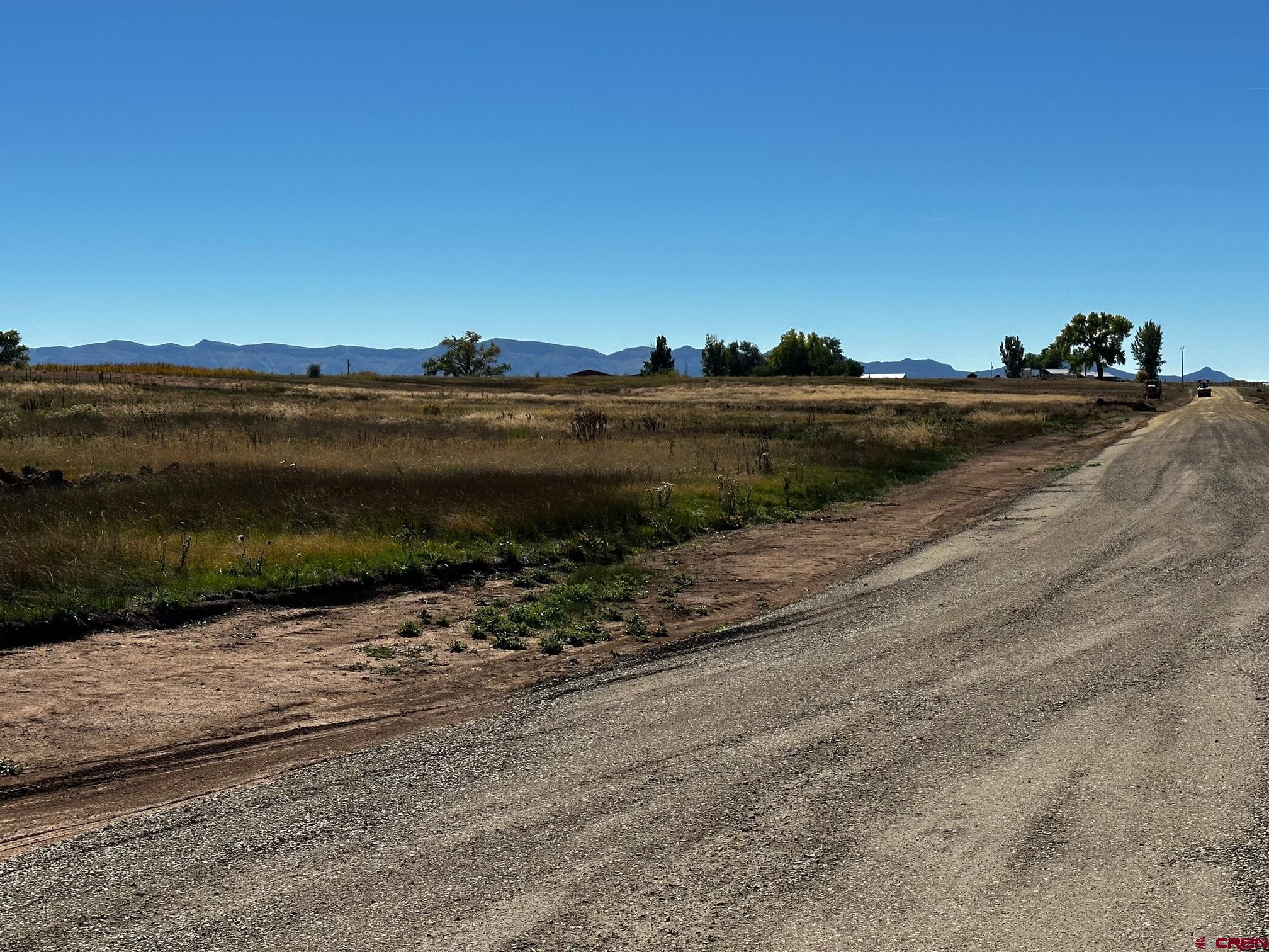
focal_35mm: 48
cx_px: 634
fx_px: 1760
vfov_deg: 30.3
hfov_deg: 39.7
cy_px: 476
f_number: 1.78
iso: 64
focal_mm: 6.86
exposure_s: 1/6211
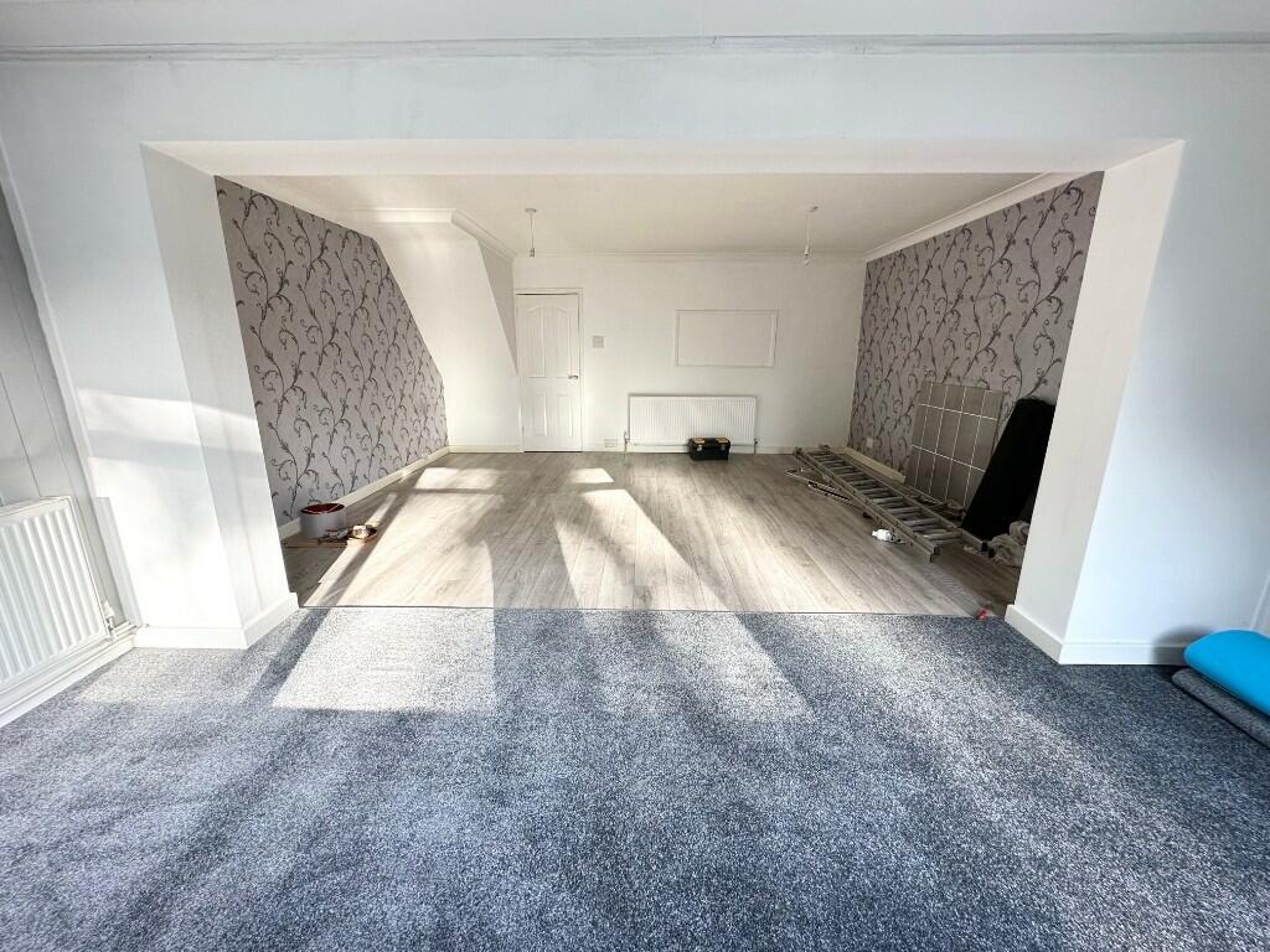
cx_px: 635
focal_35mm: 14
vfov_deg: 85.7
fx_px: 514
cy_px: 476
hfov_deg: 102.1
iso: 80
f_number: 2.2
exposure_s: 1/99
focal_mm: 2.22
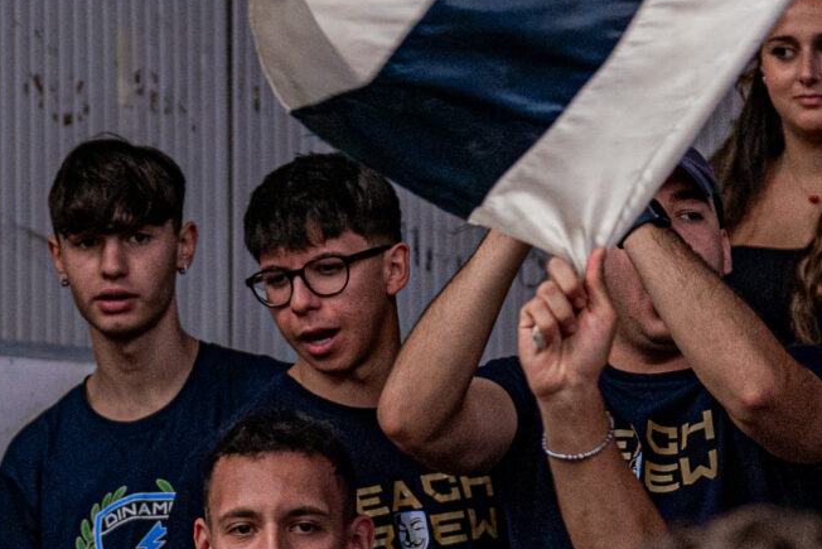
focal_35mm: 275
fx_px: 6280
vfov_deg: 5.0
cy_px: 680
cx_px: 108
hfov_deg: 7.5
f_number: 2.8
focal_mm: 70
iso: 1600
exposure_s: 1/500
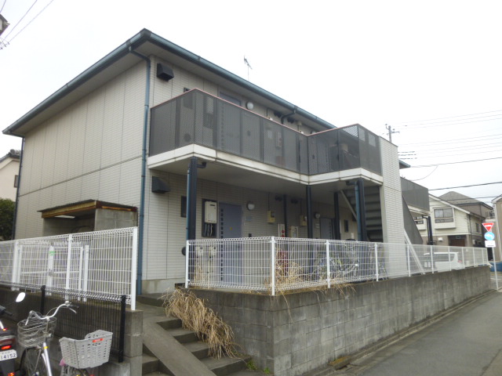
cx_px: 251
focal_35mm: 25
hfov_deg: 69.4
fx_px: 363
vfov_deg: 54.9
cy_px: 188
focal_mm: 4.5
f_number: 3.1
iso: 100
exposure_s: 1/320
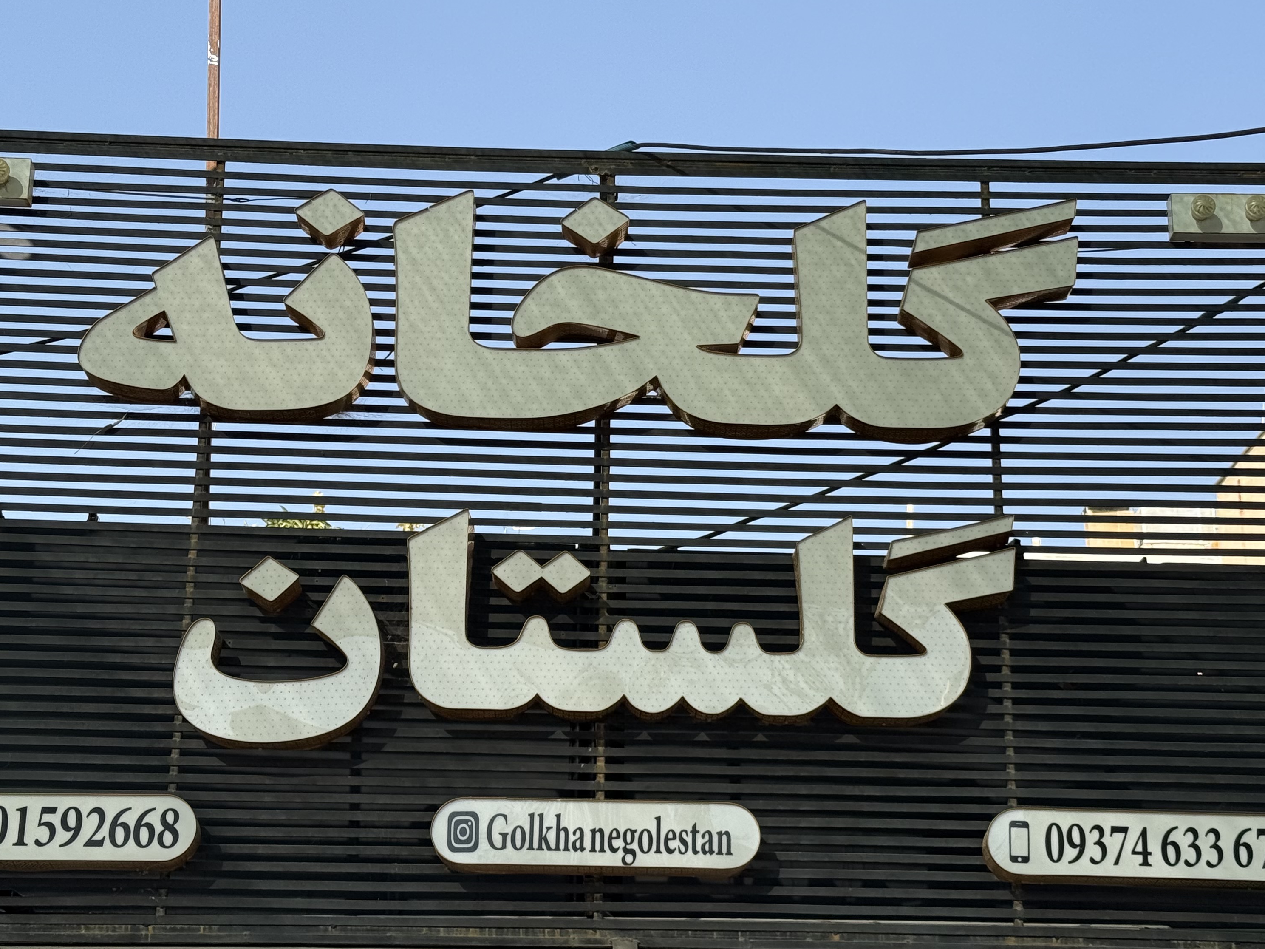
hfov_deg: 29.8
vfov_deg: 22.6
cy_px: 468
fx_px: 2375
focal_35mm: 65
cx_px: 648
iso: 64
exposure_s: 1/2577
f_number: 1.78
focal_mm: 6.76
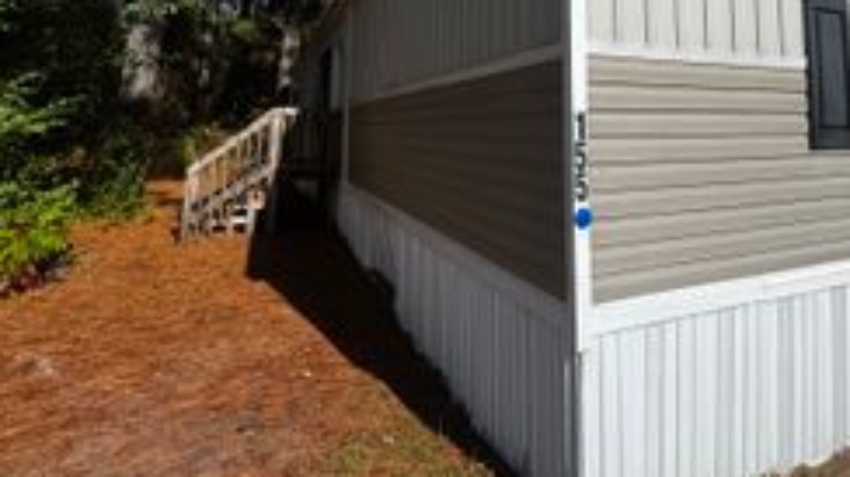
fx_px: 563
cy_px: 63
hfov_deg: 72.5
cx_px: 543
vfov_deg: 42.7
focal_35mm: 25
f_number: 2.2
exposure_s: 1/3906
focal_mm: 2.22
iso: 40
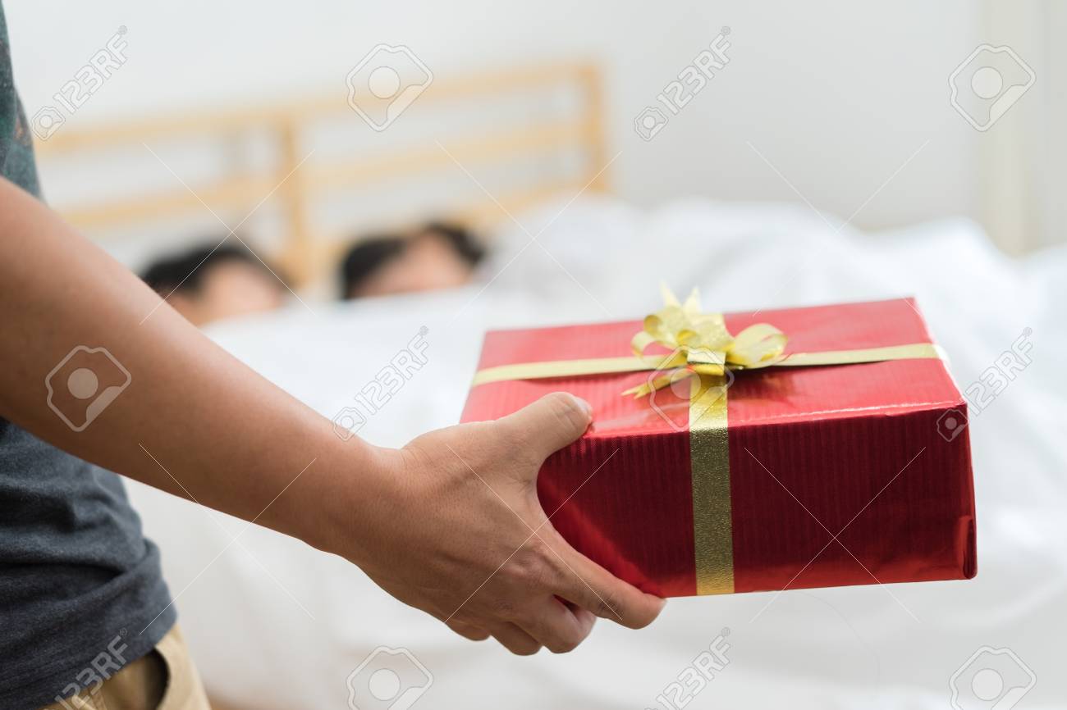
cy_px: 355
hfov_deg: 36.3
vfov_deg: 24.6
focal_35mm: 55
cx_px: 534
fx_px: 1630
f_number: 2.2
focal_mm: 55
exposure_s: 1/160
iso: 125
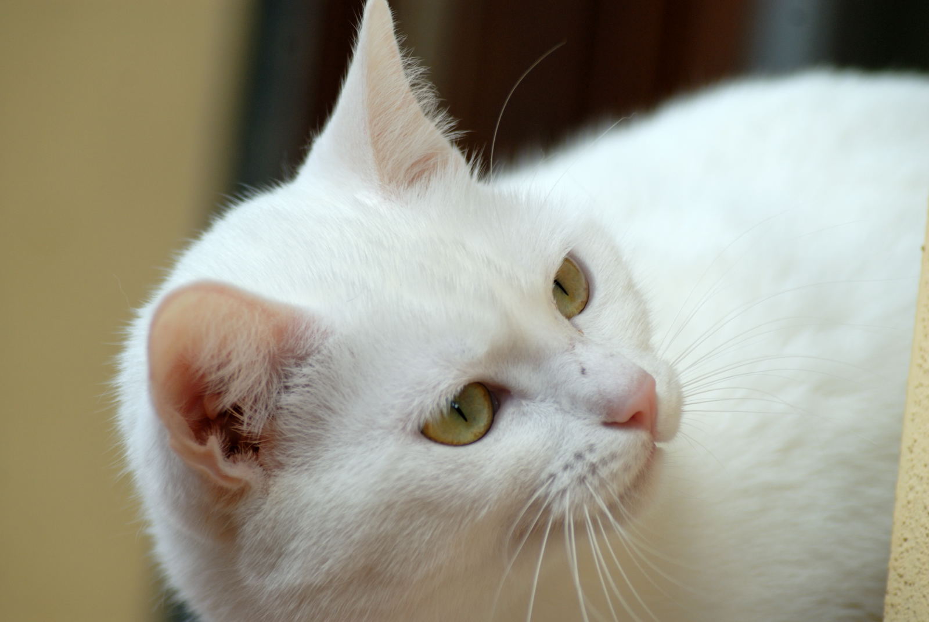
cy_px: 311
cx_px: 464
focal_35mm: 202
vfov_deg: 6.8
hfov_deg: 10.1
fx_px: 5232
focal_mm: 135
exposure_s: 1/250
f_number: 5.6
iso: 200
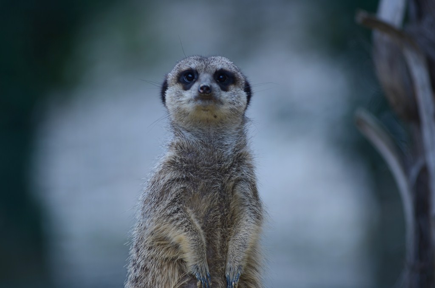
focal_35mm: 278
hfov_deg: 7.4
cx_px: 218
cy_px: 144
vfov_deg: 4.9
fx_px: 3346
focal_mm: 185
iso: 100
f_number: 3.5
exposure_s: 1/125
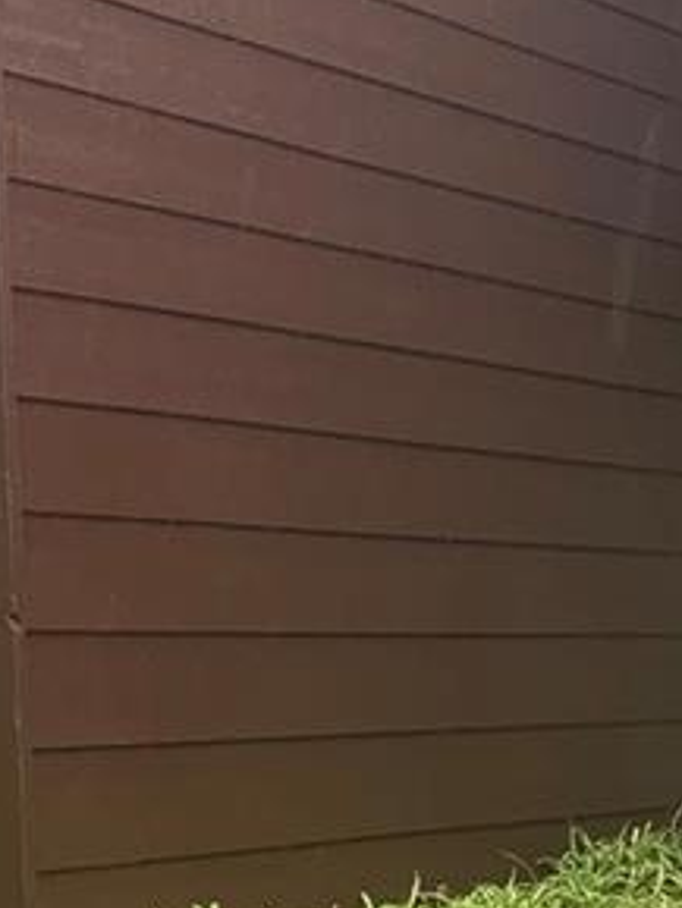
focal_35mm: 108
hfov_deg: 13.4
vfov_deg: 17.6
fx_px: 2835
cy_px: -60
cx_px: -110
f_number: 1.8
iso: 25
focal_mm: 4.25
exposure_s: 1/122
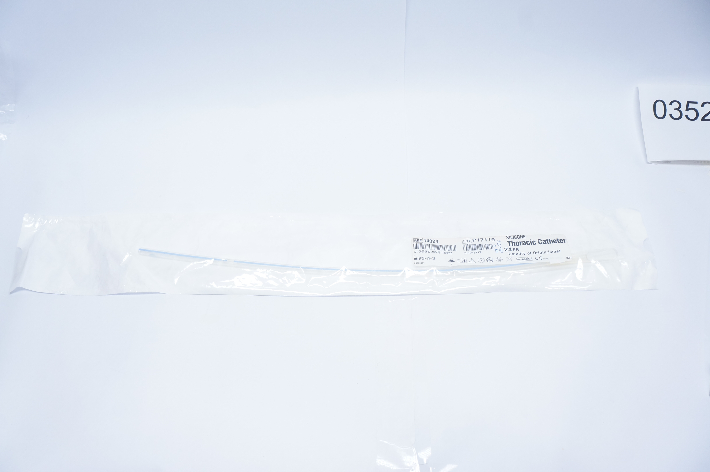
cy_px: 236
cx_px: 355
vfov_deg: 47.8
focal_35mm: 27
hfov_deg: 67.4
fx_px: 532
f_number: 7.1
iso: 800
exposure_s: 1/40
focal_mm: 18
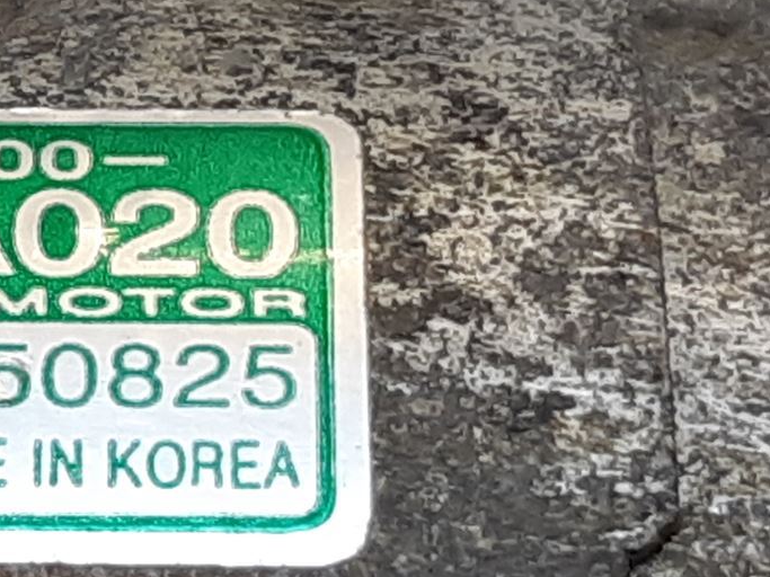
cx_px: 70
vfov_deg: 18.8
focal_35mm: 78
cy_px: 408
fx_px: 1735
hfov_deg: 24.3
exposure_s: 1/100
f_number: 1.7
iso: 64
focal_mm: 3.93
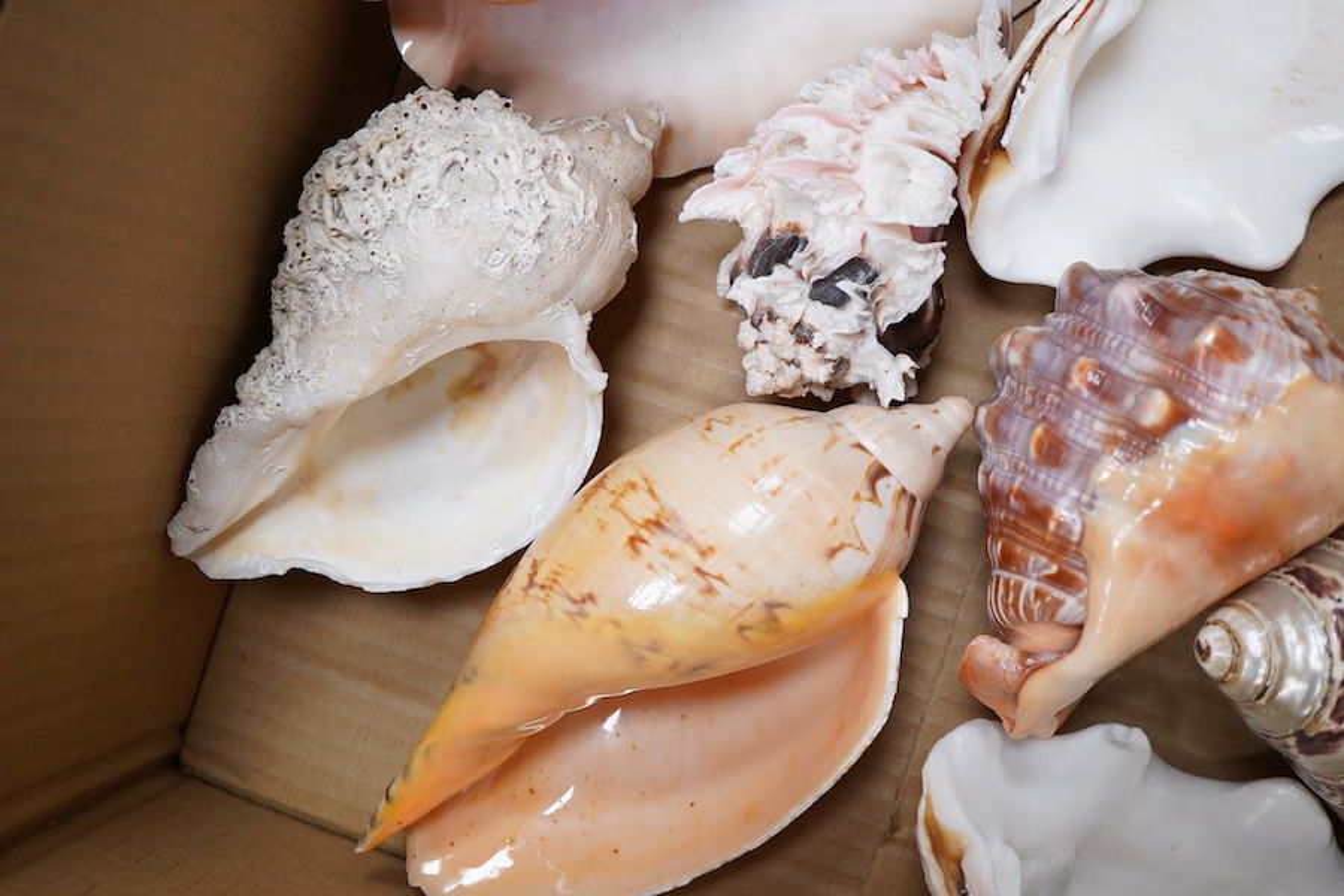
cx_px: 672
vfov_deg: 29.9
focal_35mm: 45
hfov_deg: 43.6
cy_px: 448
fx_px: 1680
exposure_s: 1/125
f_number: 4
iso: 1250
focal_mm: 30
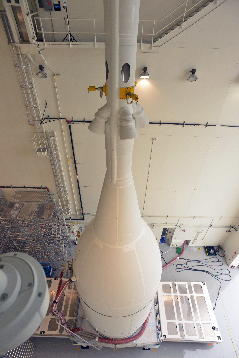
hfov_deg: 62.0
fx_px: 199
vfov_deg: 84.0
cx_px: 120
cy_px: 179
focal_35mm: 20
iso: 640
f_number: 8
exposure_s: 1/125
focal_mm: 20
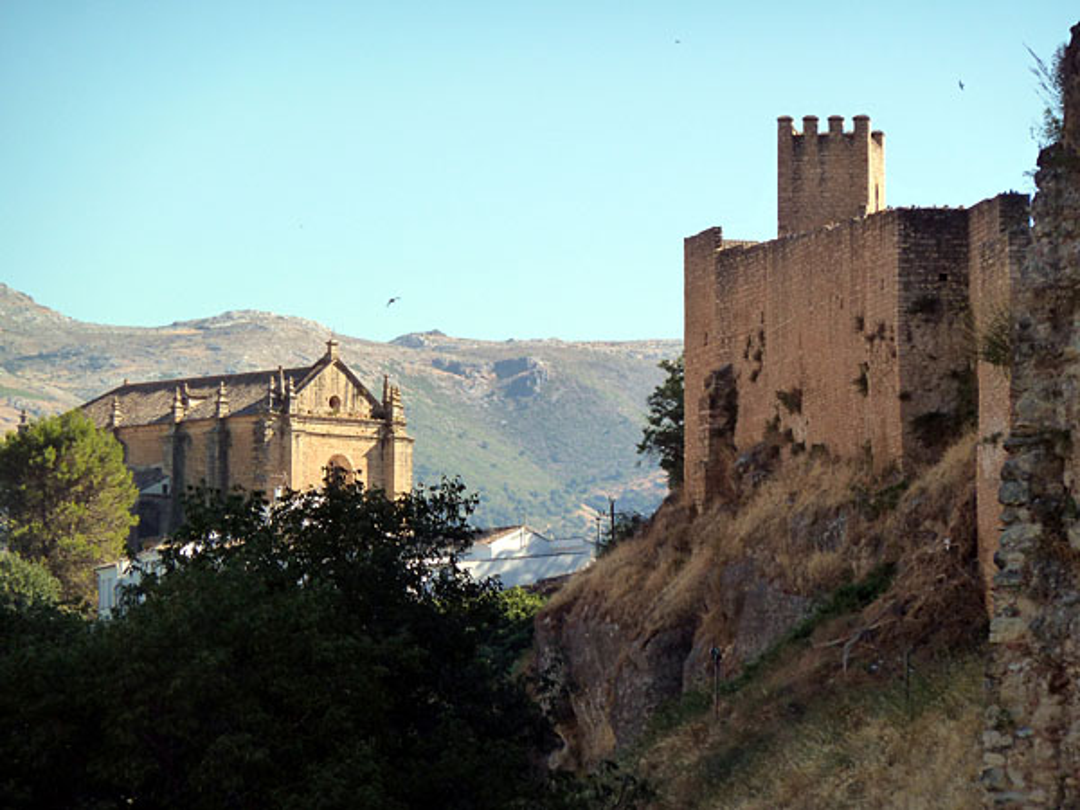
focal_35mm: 210
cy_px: 405
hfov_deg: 9.4
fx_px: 6552
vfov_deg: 7.1
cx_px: 540
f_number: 4.6
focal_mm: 34.4
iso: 125
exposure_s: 1/320
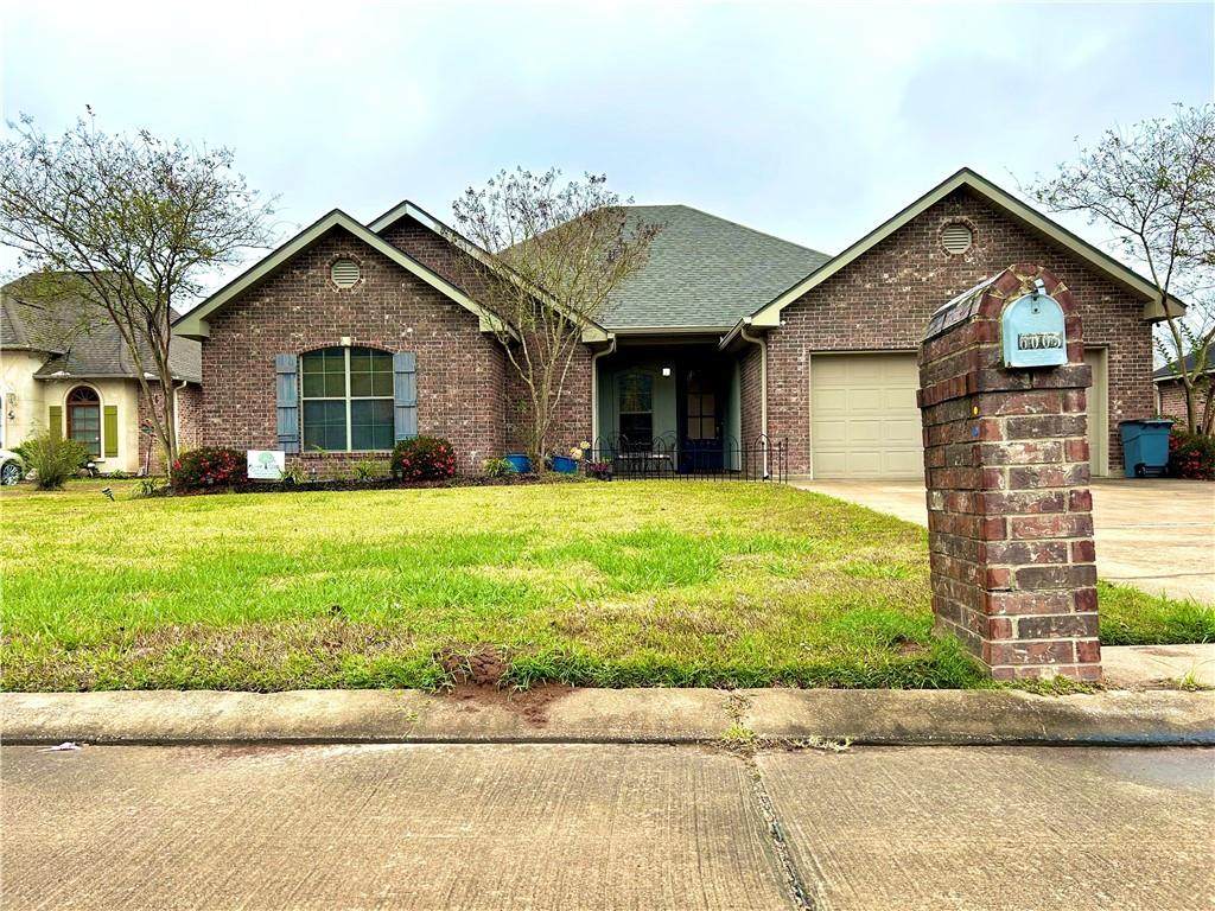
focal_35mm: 26
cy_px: 456
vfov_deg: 53.1
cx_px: 608
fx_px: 913
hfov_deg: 67.3
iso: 64
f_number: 1.5
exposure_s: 1/121
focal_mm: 5.7
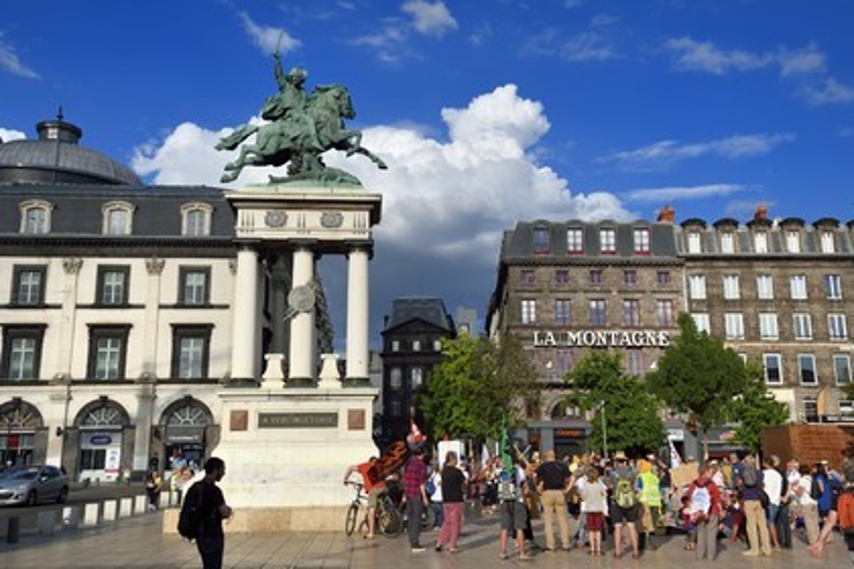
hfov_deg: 50.7
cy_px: 284
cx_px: 427
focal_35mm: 38
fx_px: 901
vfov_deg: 35.1
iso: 200
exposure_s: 1/250
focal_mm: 38
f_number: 13
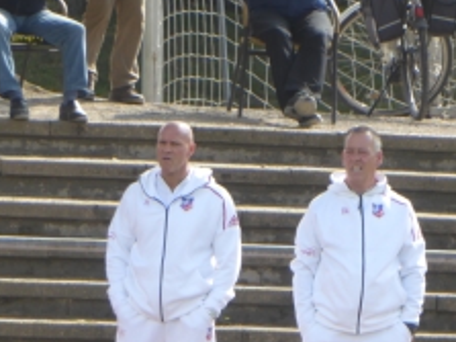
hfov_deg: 1.4
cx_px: 278
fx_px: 19130
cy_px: 236
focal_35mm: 1453
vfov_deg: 1.0
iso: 100
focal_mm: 129
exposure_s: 1/125
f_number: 6.4
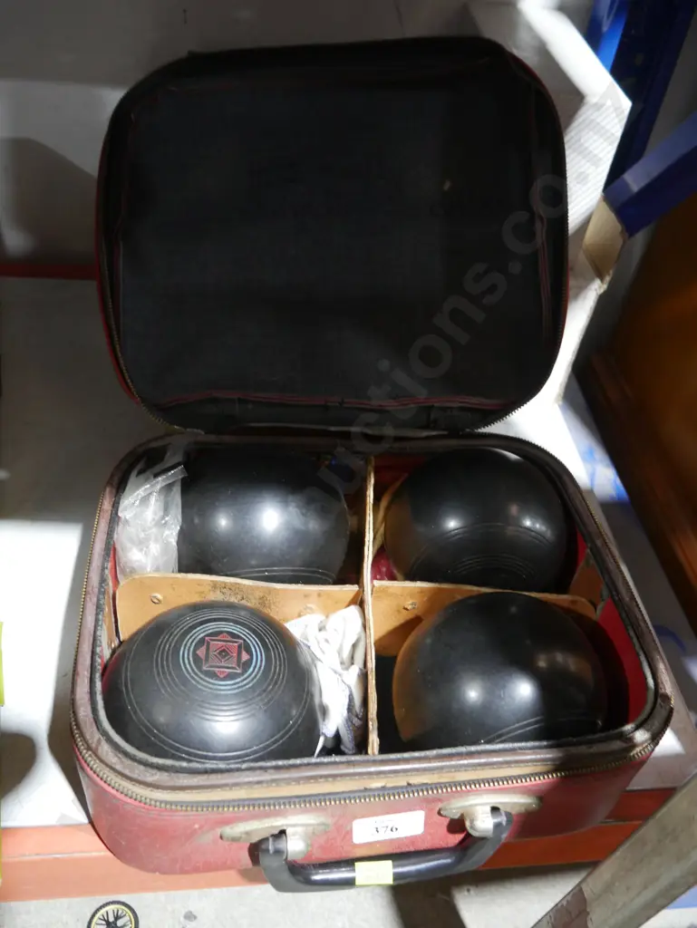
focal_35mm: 30
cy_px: 464
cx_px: 348
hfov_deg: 46.8
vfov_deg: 59.9
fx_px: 805
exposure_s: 1/60
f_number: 3.6
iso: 2000
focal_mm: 15
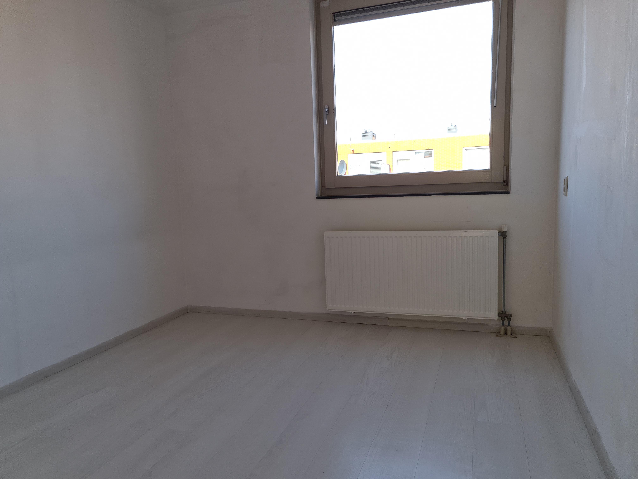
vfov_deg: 53.1
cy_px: 240
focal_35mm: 26
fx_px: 479
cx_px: 319
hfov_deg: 67.3
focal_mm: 5.4
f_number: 1.8
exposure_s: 1/363
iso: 50
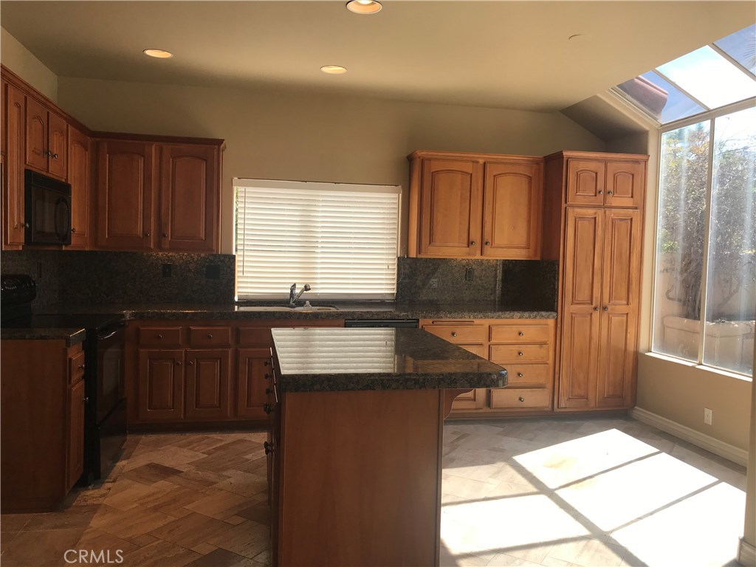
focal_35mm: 28
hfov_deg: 63.4
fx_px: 612
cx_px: 378
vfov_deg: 49.7
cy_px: 284
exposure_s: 1/364
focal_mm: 3.99
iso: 20
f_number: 1.8
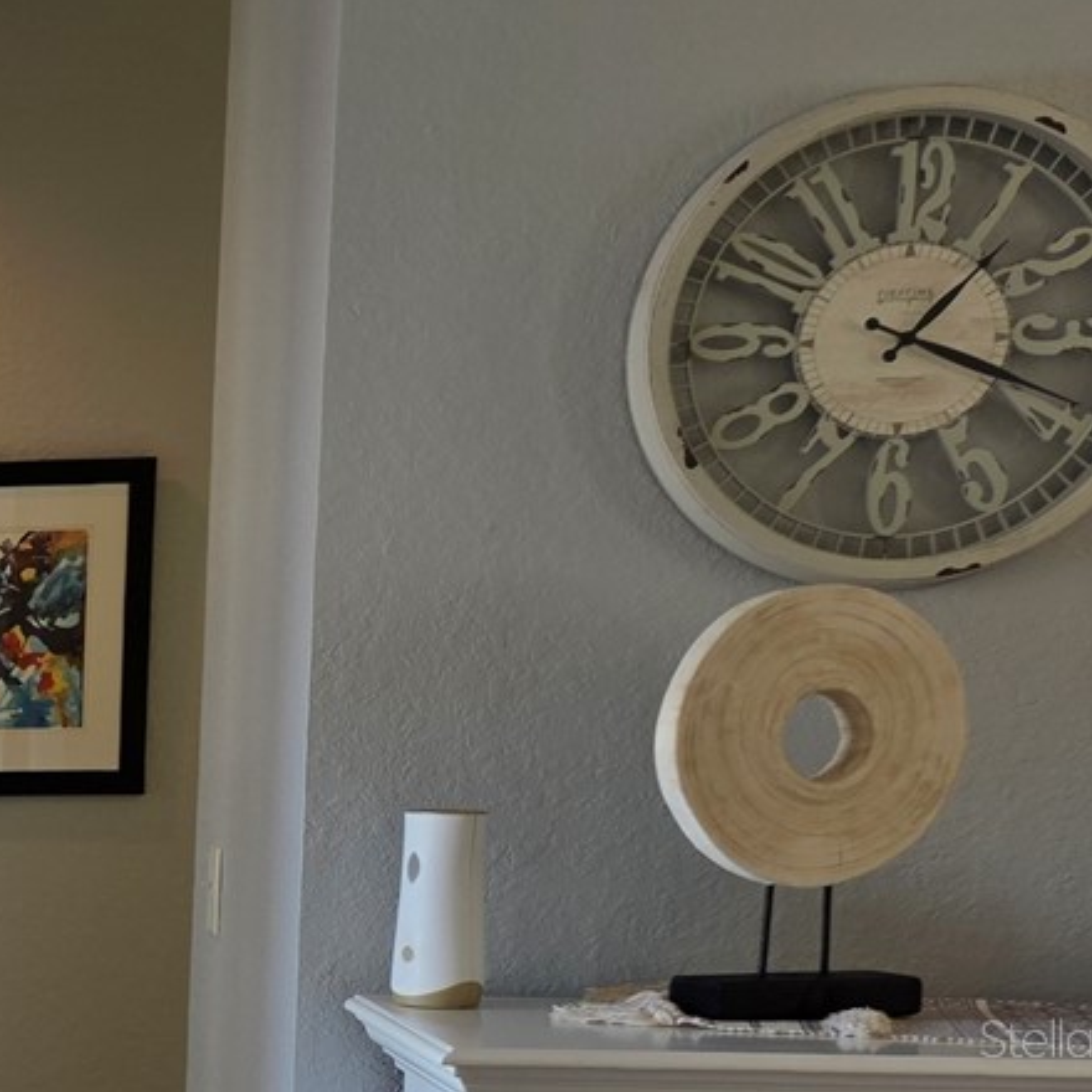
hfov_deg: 18.9
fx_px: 2641
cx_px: -772
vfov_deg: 22.6
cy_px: 1037
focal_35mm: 74
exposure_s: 1/120
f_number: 1.7
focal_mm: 6.25
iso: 50
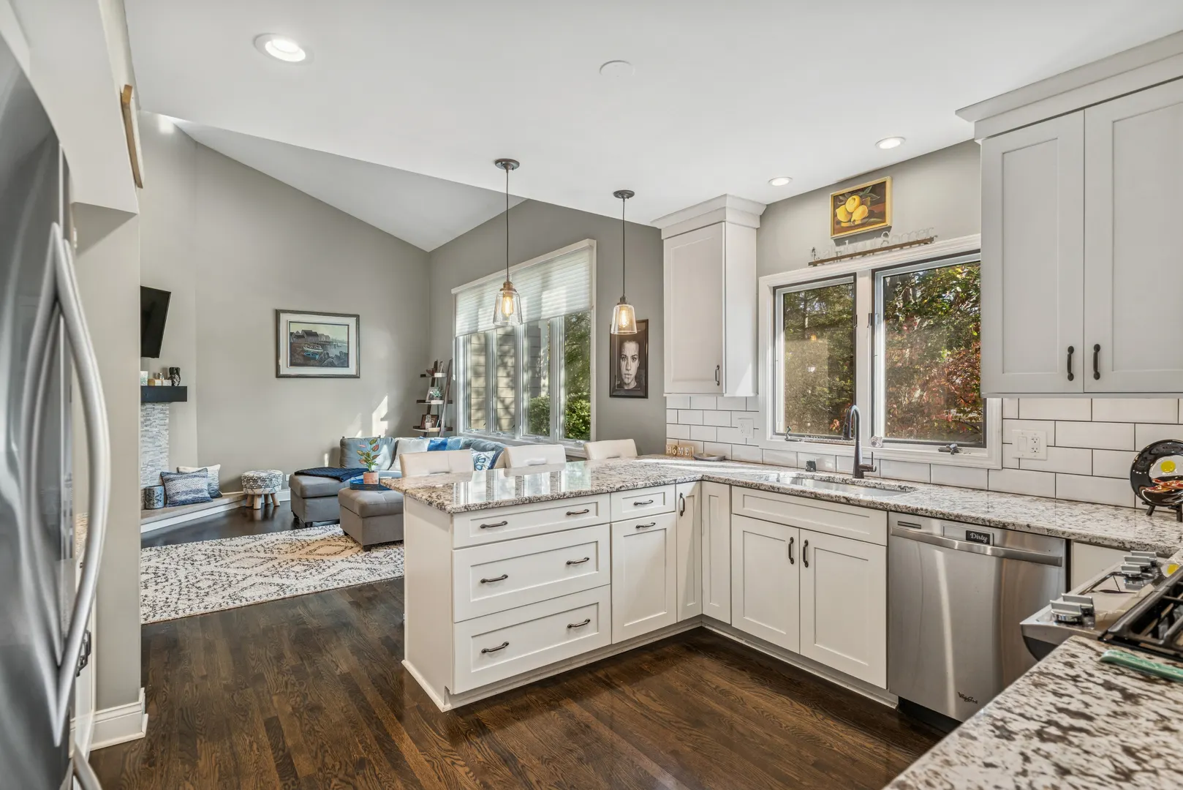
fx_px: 559
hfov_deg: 93.3
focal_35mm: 17
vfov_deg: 70.5
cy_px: 395
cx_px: 592
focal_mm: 17
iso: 200
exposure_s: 1/20
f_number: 8
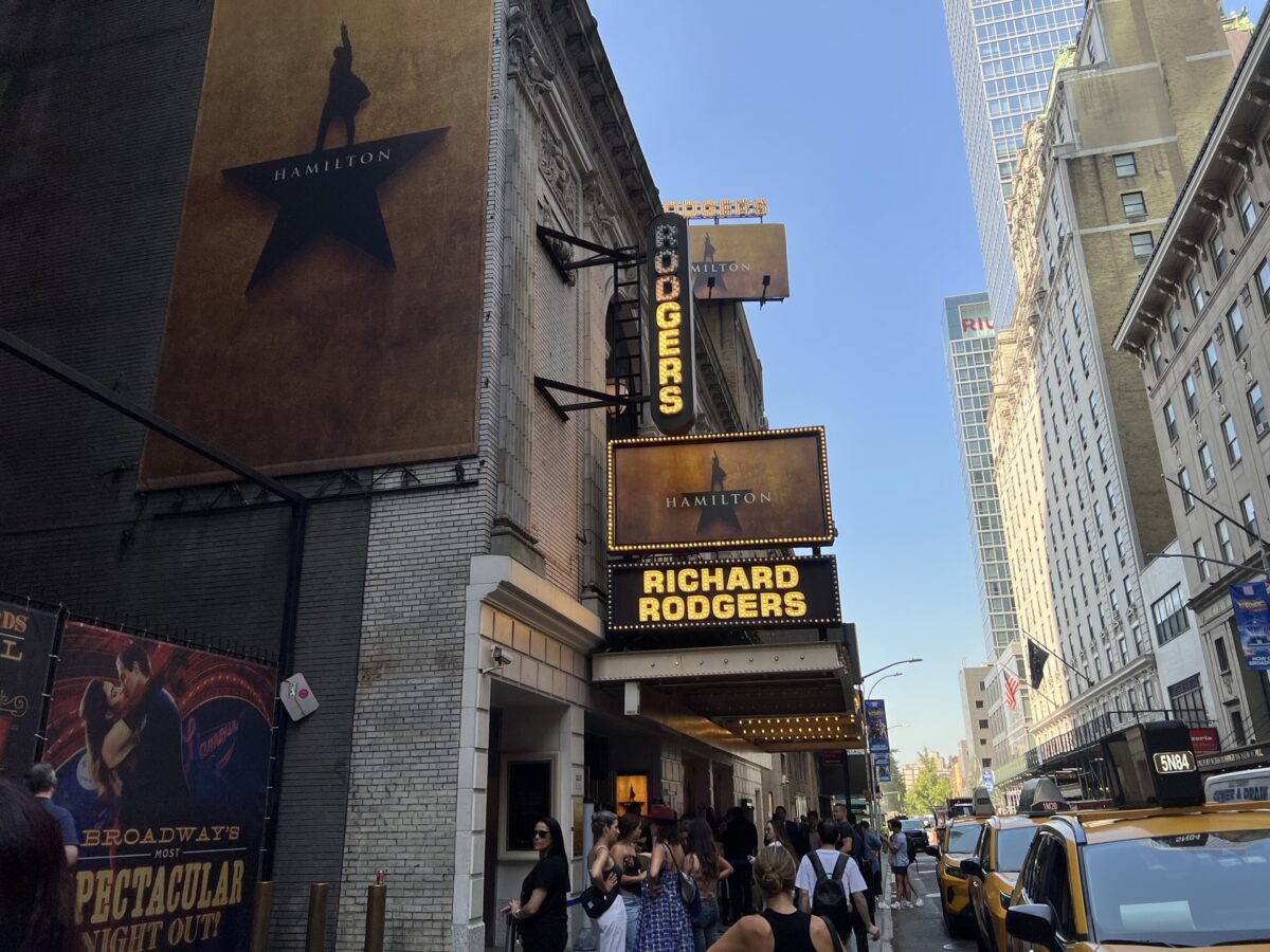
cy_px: 476
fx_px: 954
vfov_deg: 53.1
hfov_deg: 67.3
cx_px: 635
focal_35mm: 26
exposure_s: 1/1295
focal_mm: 5.7
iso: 50
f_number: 1.5
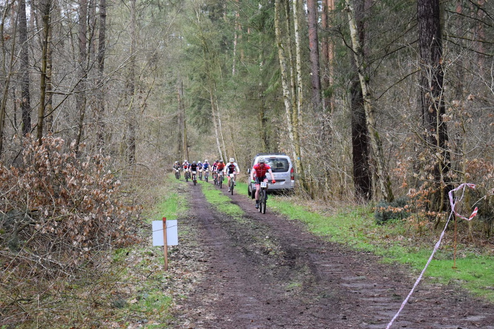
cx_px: 247
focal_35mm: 78
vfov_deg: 17.5
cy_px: 164
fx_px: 1070
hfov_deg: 26.0
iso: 4000
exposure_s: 1/1600
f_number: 6.3
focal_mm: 52
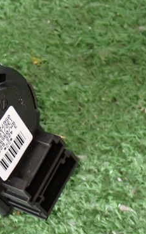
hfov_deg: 12.0
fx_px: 683
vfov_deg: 19.5
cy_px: 126
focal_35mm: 107
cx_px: -16
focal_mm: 11.09
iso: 800
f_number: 3.6
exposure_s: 1/60
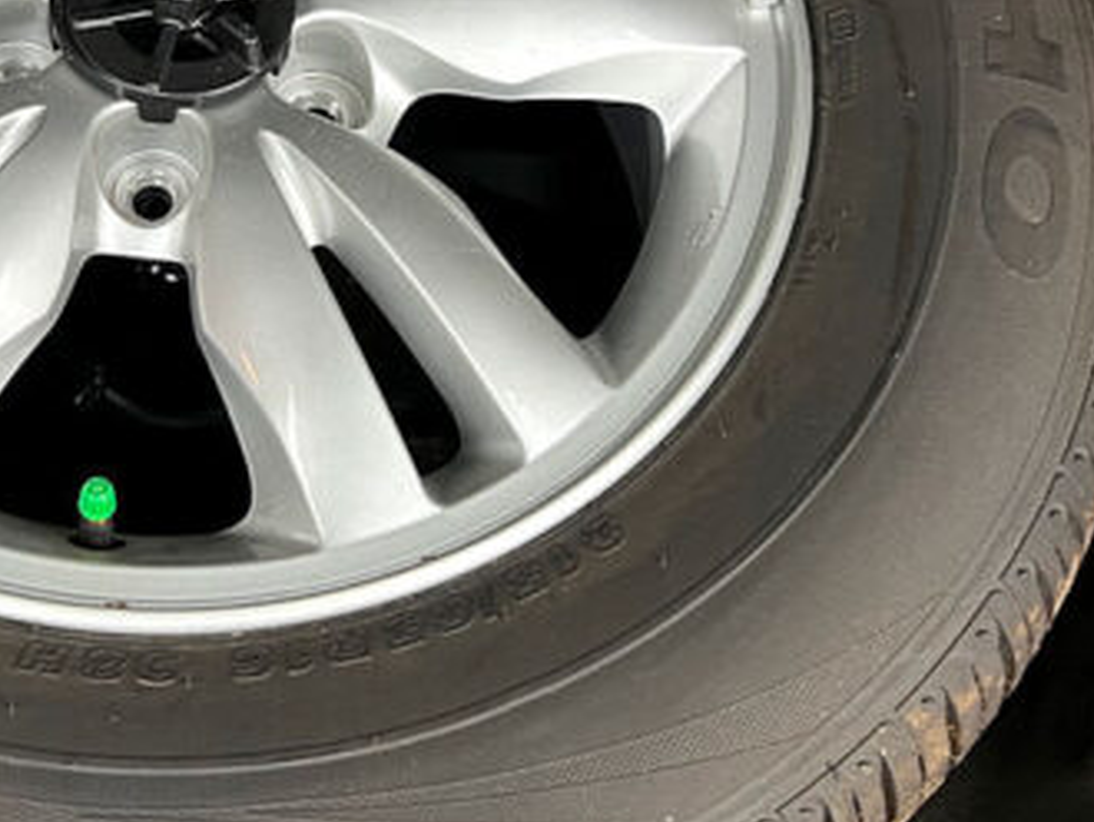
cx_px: 206
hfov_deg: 29.9
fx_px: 1992
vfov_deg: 22.9
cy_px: 133
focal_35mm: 63
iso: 125
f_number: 1.5
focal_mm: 5.7
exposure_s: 1/81
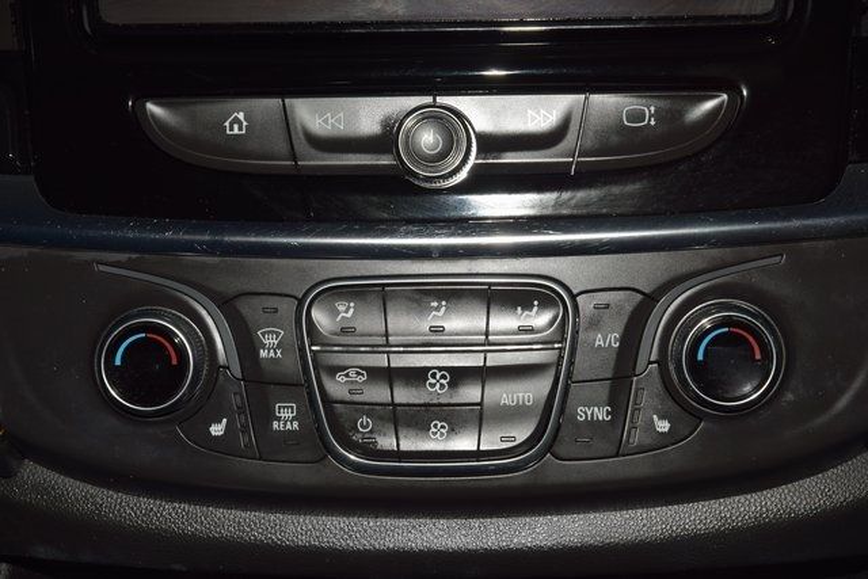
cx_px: 434
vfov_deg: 13.0
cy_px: 290
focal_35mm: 105
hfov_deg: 19.5
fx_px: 2532
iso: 100
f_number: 8
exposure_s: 1/125
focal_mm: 70
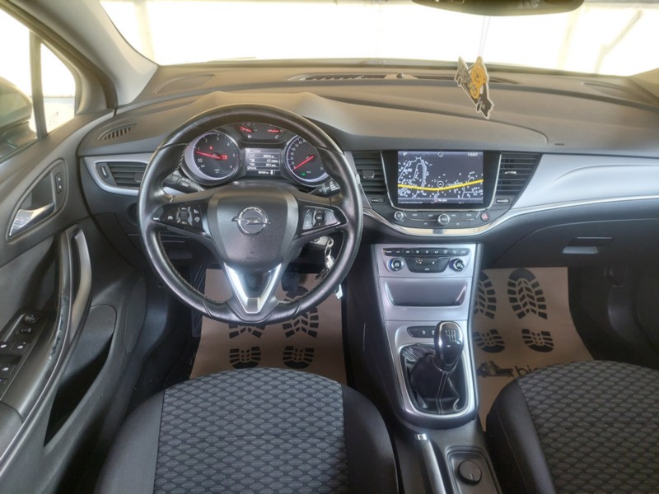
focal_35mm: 25
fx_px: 476
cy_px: 247
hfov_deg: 69.4
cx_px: 330
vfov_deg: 54.9
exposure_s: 1/50
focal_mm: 5.23
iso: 160
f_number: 1.8
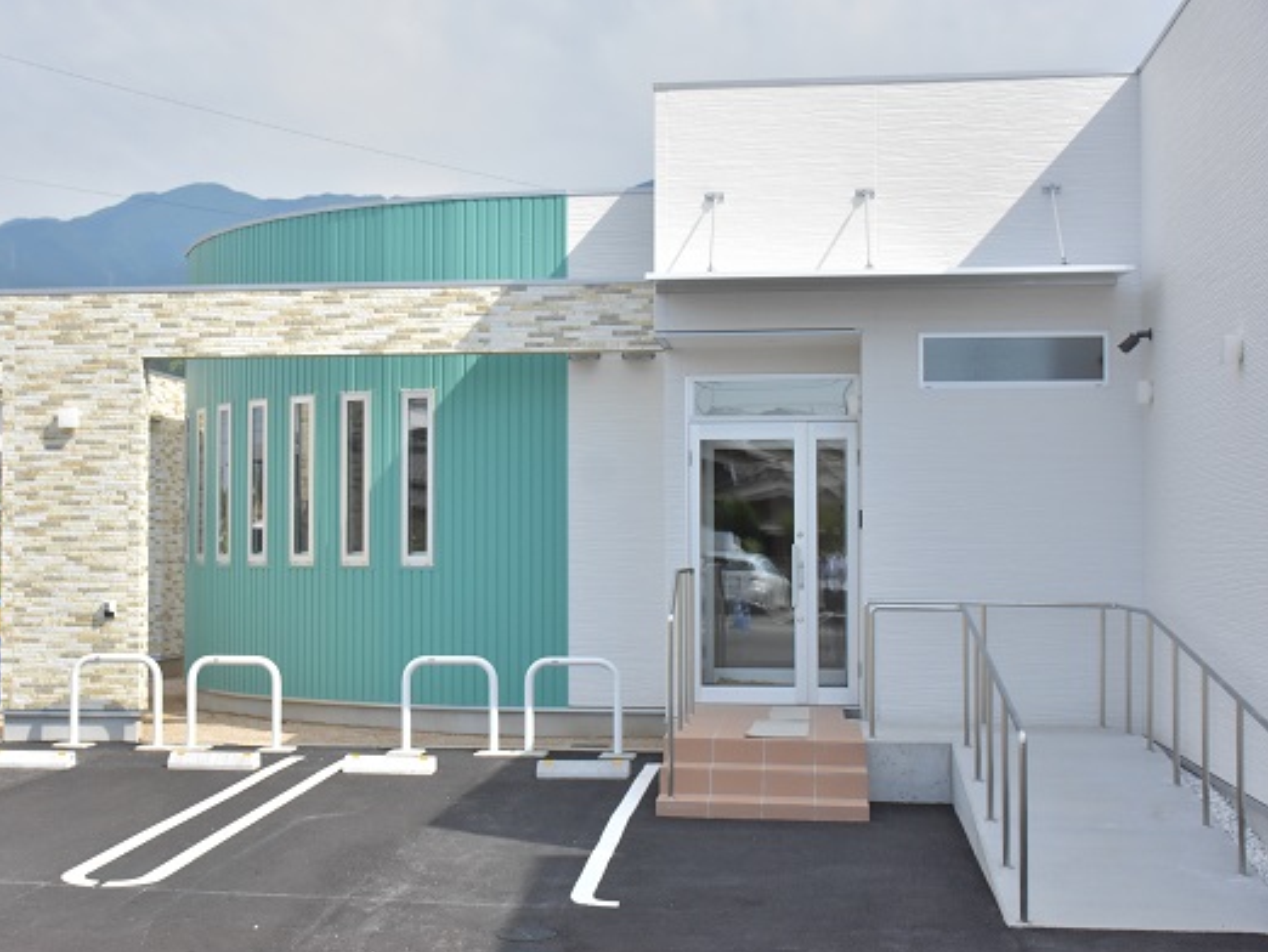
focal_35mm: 53
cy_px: 481
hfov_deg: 36.1
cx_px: 549
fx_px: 1942
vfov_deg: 27.5
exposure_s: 1/8000
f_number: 4.5
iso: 1100
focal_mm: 32
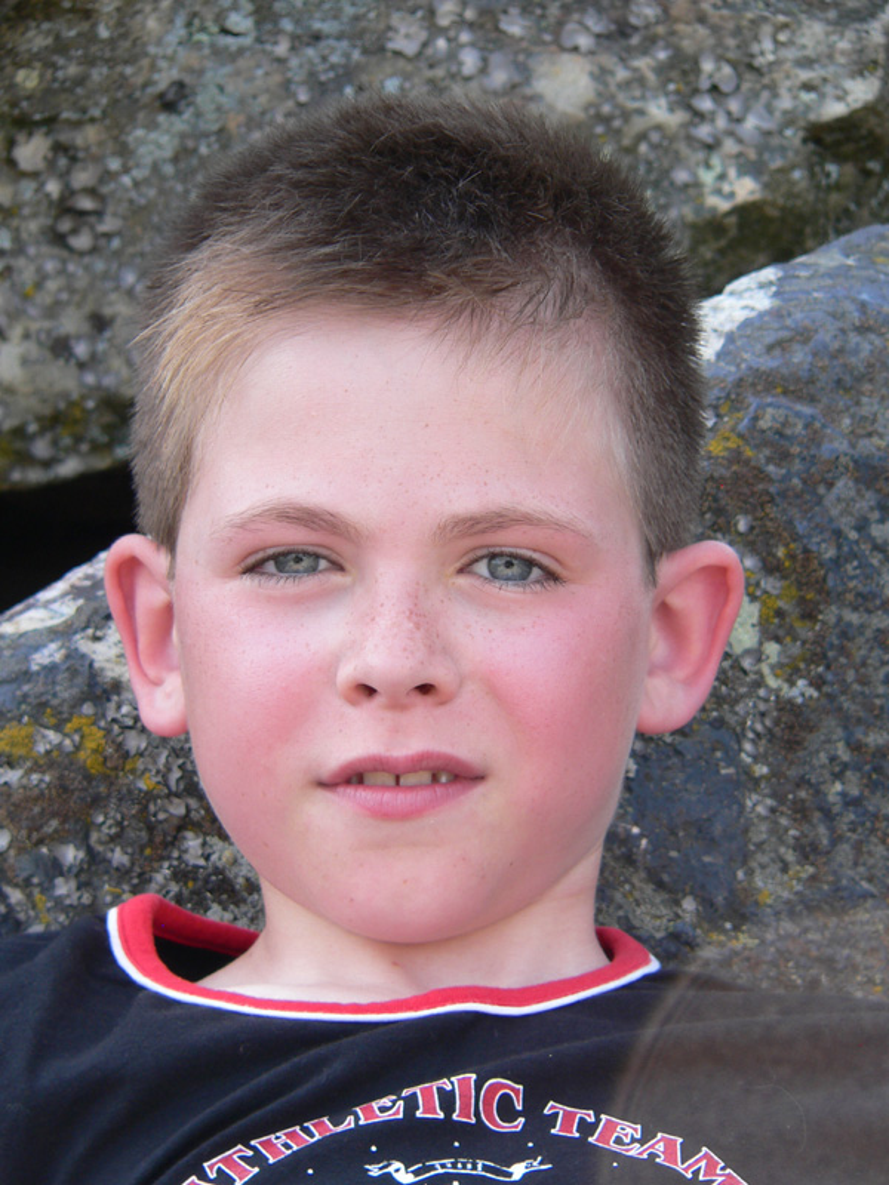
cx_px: 444
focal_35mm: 280
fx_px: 9588
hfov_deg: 5.3
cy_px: 592
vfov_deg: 7.1
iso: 80
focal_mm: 46.7
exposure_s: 1/125
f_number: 3.7
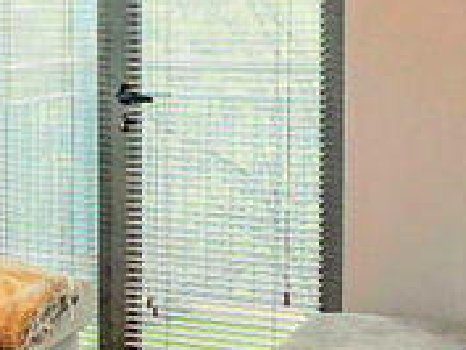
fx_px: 1226
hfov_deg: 20.4
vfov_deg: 15.9
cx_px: -68
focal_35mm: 91
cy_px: 374
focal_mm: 16
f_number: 4
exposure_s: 1/160
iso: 1000
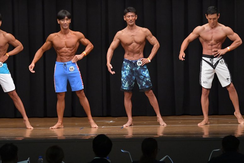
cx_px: 122
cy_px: 82
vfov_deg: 6.8
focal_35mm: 202
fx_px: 1368
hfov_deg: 10.2
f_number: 5.6
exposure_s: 1/400
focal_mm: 135
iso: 6400
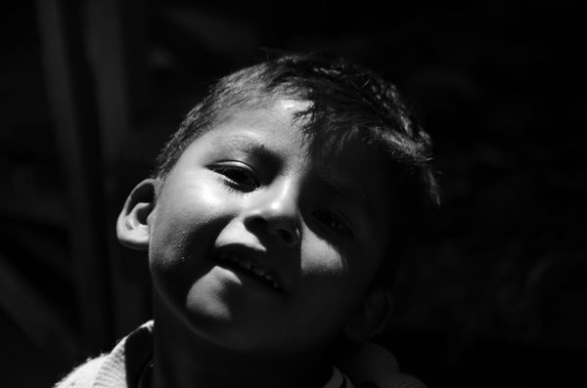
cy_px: 194
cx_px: 294
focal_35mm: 135
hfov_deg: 15.2
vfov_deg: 10.1
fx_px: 2196
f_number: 5.6
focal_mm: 90
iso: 100
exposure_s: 1/320
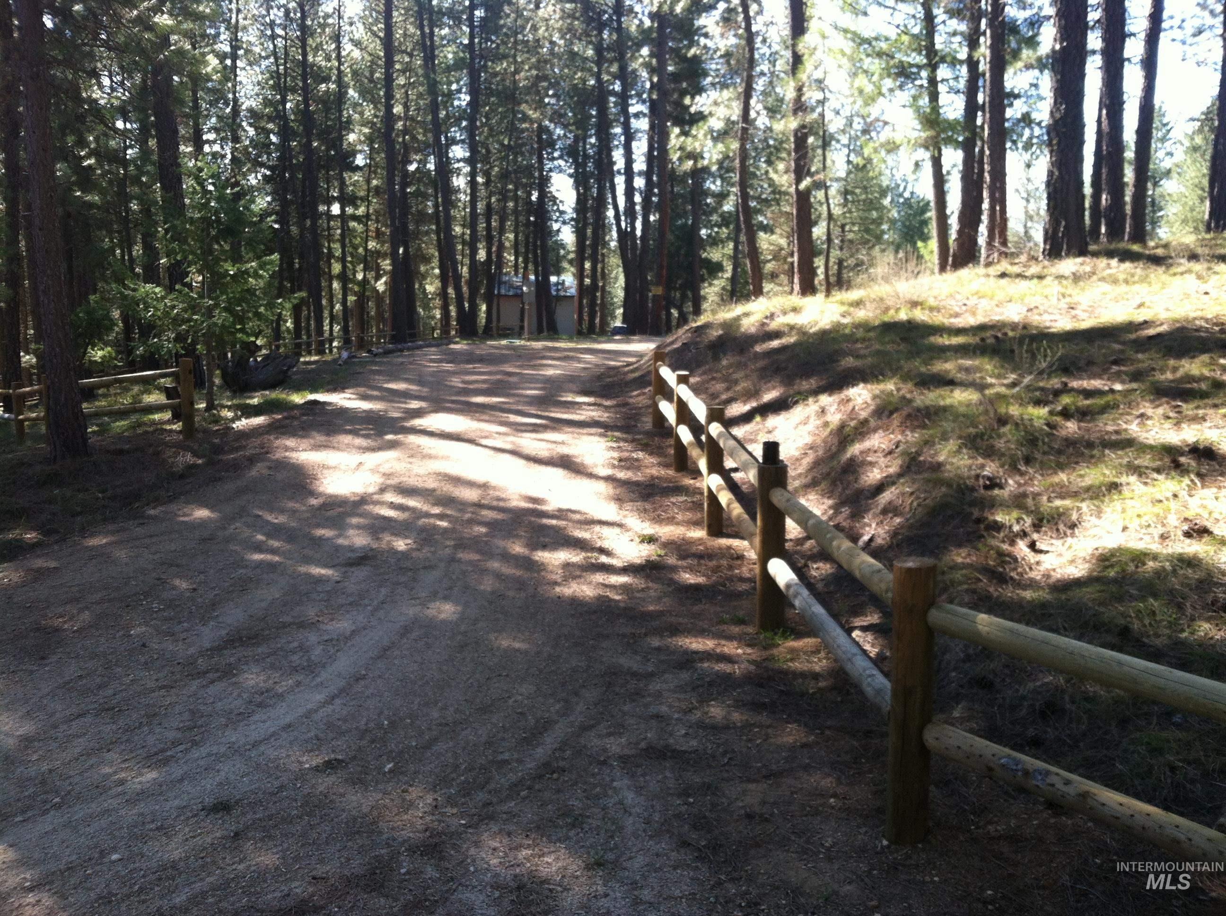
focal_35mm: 35
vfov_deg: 40.6
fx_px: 1238
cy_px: 458
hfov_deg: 52.7
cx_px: 613
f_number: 2.8
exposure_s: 1/125
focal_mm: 3.85
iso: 80
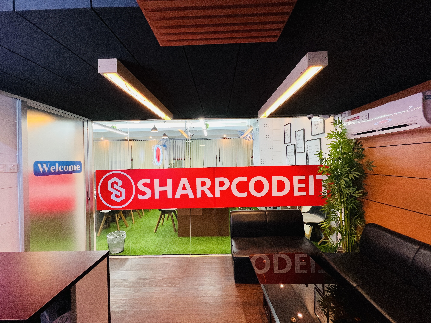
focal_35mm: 13
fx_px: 162
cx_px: 216
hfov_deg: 106.2
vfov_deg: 89.9
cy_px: 162
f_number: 1.8
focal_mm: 1.57
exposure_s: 1/51
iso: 200
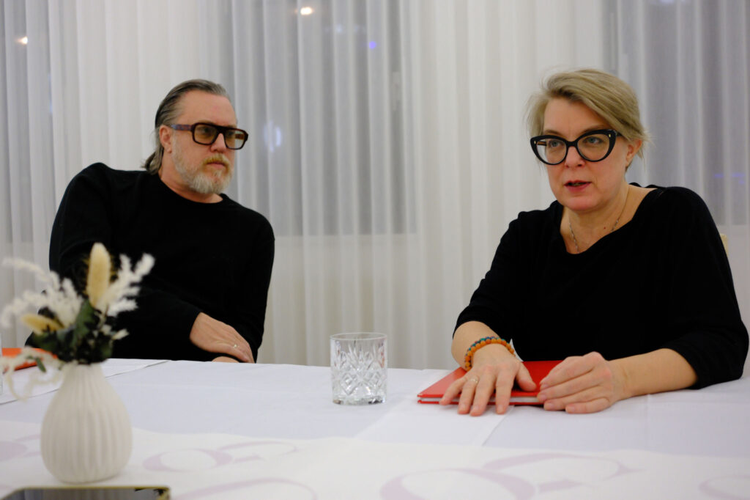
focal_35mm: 41
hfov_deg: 47.4
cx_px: 375
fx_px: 854
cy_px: 250
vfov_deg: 32.6
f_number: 2.8
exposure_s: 1/180
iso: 1250
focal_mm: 27
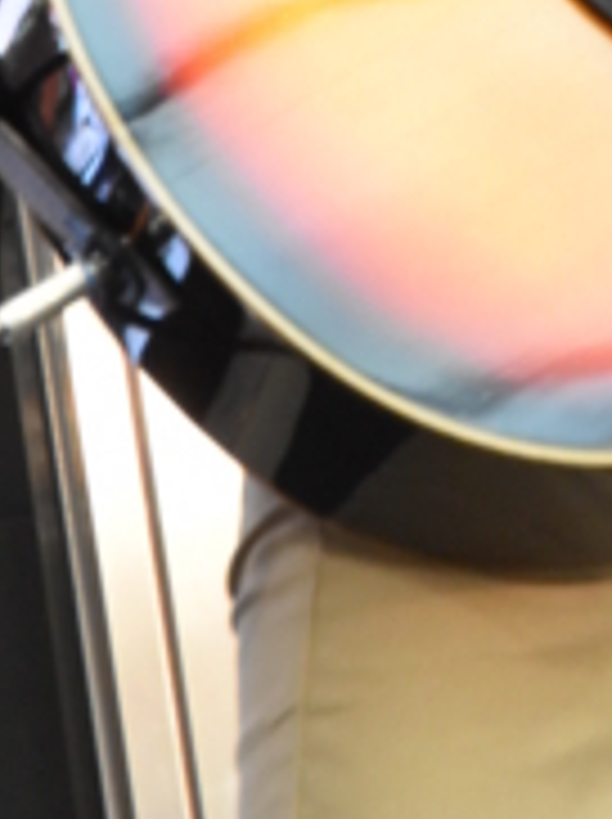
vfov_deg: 3.6
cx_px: 772
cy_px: -616
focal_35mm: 547
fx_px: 12925
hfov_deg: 2.7
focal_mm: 86
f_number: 5.6
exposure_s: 1/60
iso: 2500
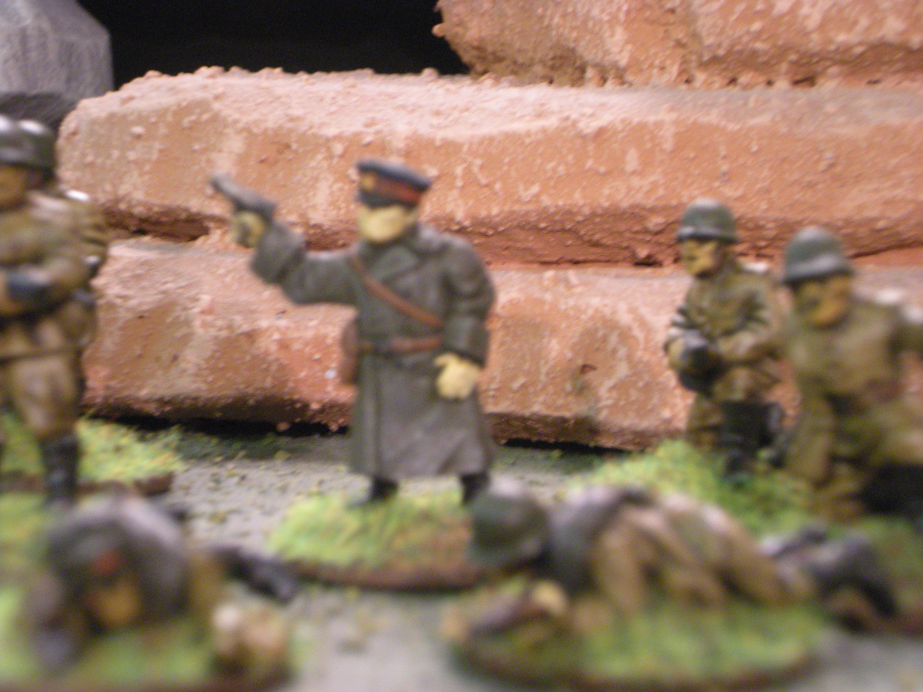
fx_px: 2800
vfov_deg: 14.1
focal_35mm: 105
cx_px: 462
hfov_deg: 18.7
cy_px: 346
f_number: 5.7
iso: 362
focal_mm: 17.3
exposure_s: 1/8
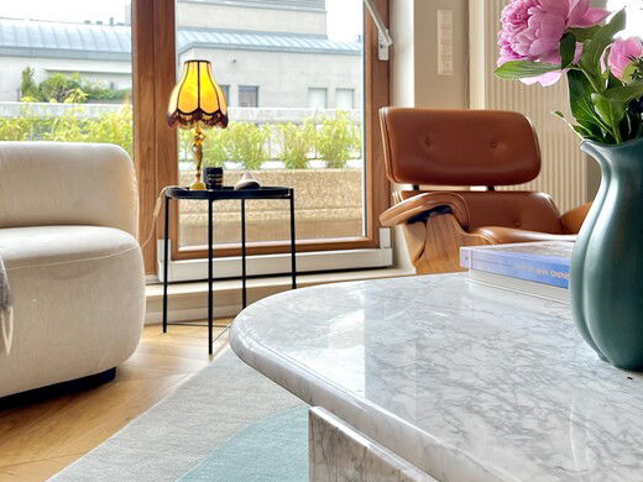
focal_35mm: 38
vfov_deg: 37.4
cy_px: 167
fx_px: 706
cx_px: 251
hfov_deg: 48.6
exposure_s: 1/100
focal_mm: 5.1
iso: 100
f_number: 1.6
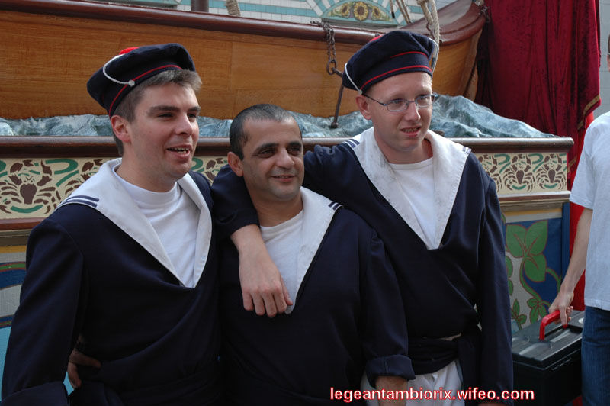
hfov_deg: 42.4
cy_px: 203
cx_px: 305
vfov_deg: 28.9
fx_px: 787
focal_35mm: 46
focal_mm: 31
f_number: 6.3
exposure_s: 1/80
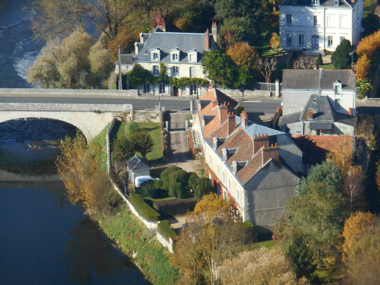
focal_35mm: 182
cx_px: 190
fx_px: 1998
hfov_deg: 10.9
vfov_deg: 8.2
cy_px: 142
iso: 160
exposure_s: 1/250
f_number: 6.4
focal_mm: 32.9
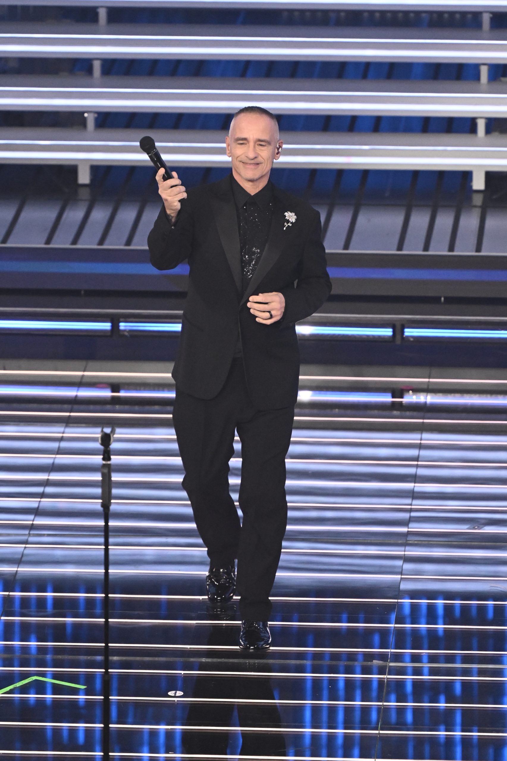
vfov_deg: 6.9
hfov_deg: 4.6
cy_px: 380
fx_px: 6341
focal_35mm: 300
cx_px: 254
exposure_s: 1/320
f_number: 4
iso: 4000
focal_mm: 200
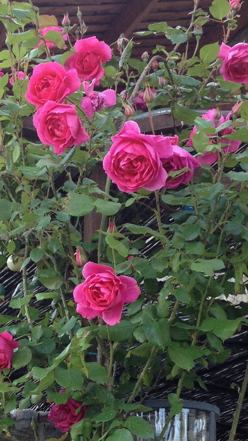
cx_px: 47
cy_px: 332
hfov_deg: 12.9
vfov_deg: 22.7
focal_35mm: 93
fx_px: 1088
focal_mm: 4.28
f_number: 2.4
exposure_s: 1/120
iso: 64
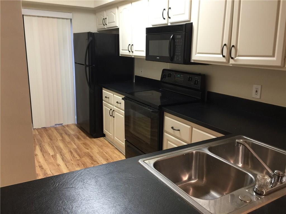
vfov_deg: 48.2
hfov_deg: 61.7
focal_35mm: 29
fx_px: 240
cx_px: 143
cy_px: 107
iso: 50
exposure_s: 1/15
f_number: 2.2
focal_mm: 4.15
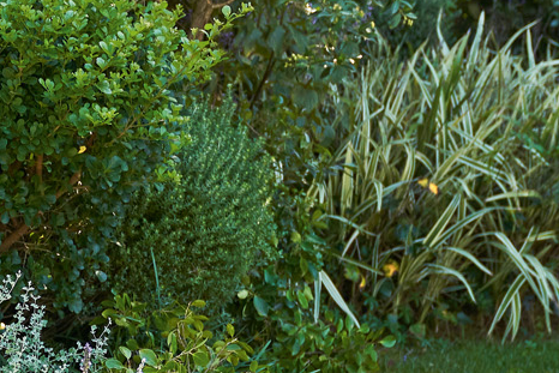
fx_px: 2174
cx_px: -205
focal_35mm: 140
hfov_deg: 14.0
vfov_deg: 9.6
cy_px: 512
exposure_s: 1/800
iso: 800
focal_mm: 34
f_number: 3.2
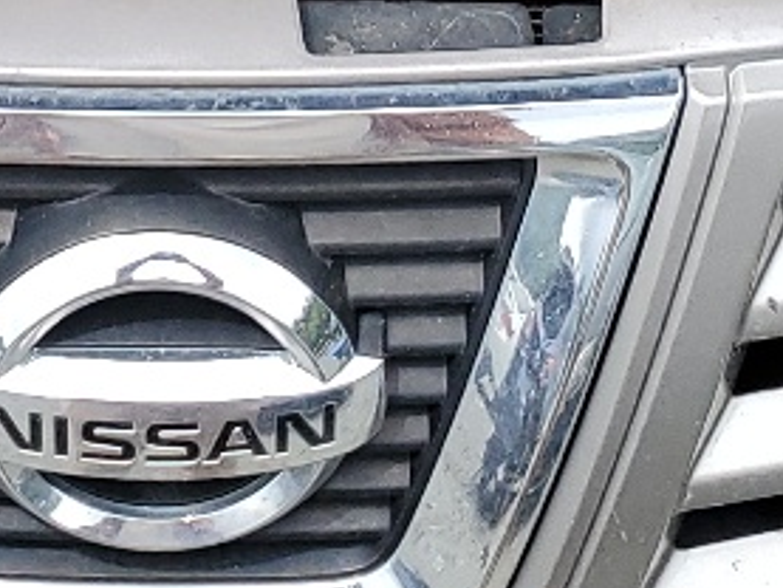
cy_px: -704
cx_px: 122
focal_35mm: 150
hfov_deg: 13.1
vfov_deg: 9.1
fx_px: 3394
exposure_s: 1/1250
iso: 50
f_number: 1.5
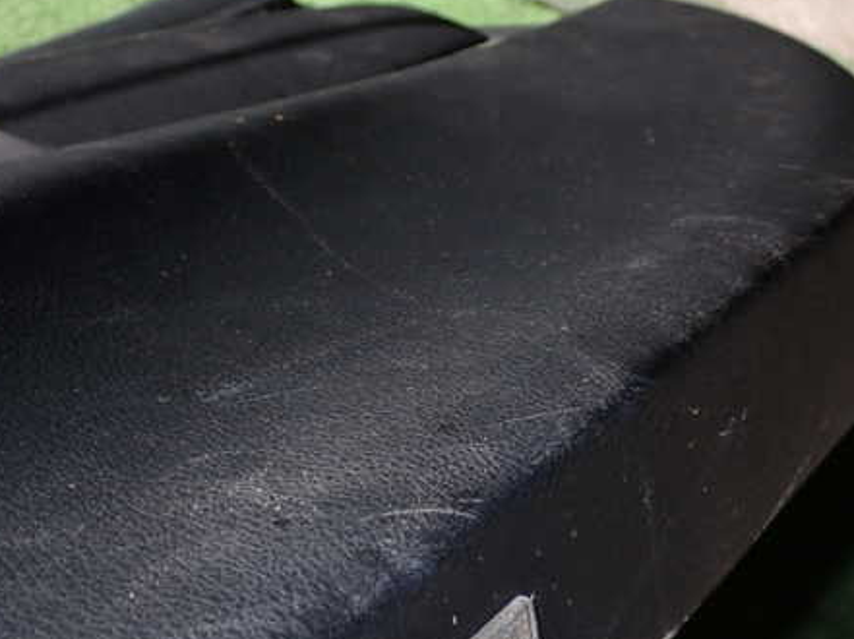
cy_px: 329
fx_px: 1578
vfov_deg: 22.9
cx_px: 430
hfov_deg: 30.3
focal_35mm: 64
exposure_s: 1/50
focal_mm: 8.4
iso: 160
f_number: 9
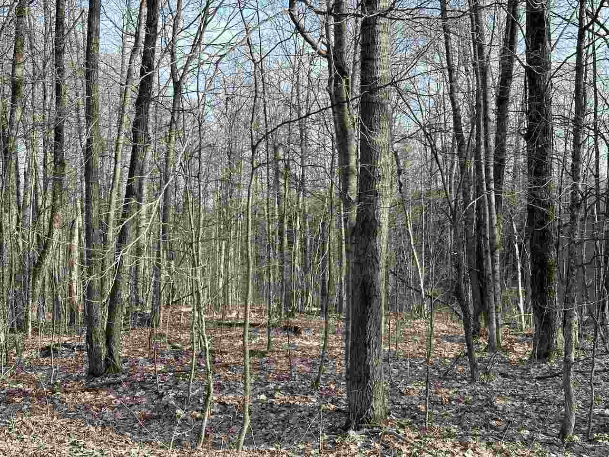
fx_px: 844
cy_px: 228
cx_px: 304
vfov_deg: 30.3
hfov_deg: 39.7
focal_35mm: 48
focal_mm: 6.86
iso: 64
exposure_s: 1/745
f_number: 1.78
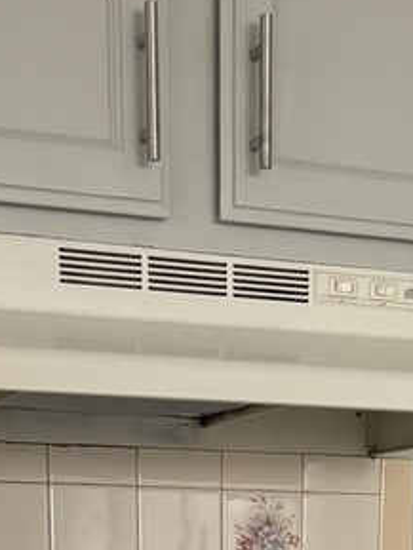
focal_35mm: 97
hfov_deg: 15.3
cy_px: 999
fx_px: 1542
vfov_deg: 16.7
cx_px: 228
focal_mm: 5.96
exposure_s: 1/73
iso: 125
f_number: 1.6
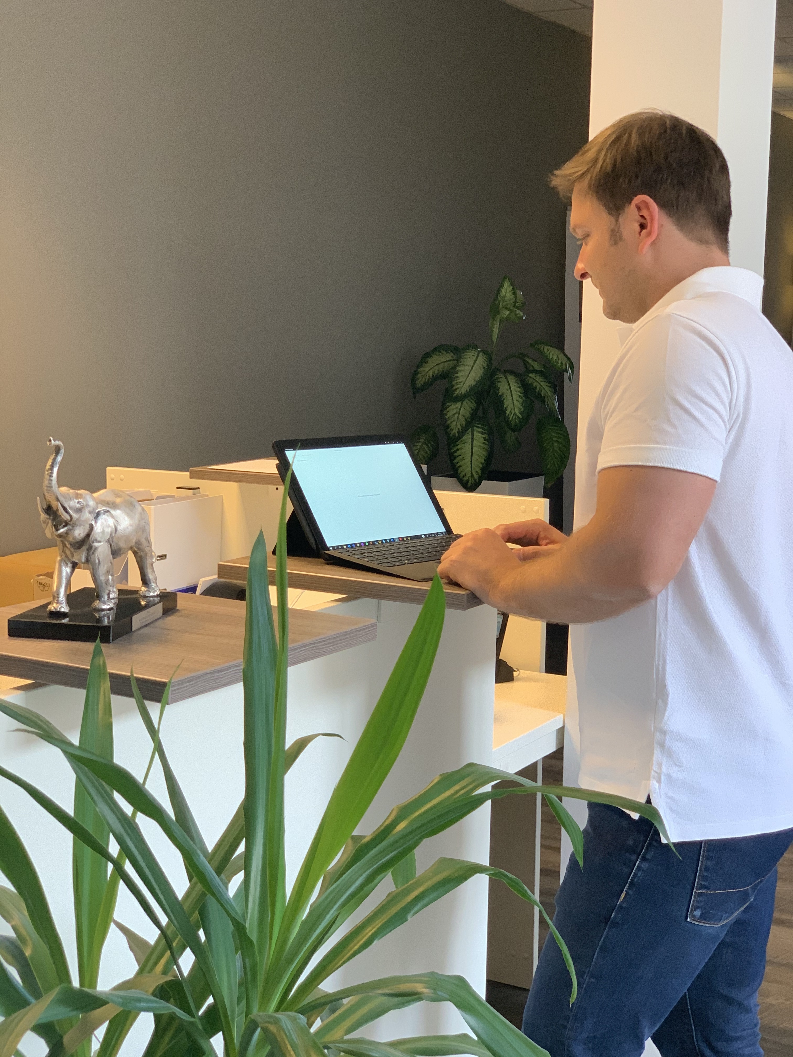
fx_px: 1588
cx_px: 396
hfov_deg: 28.0
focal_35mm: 52
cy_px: 528
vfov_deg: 36.8
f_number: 2.4
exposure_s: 1/50
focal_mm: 6
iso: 125
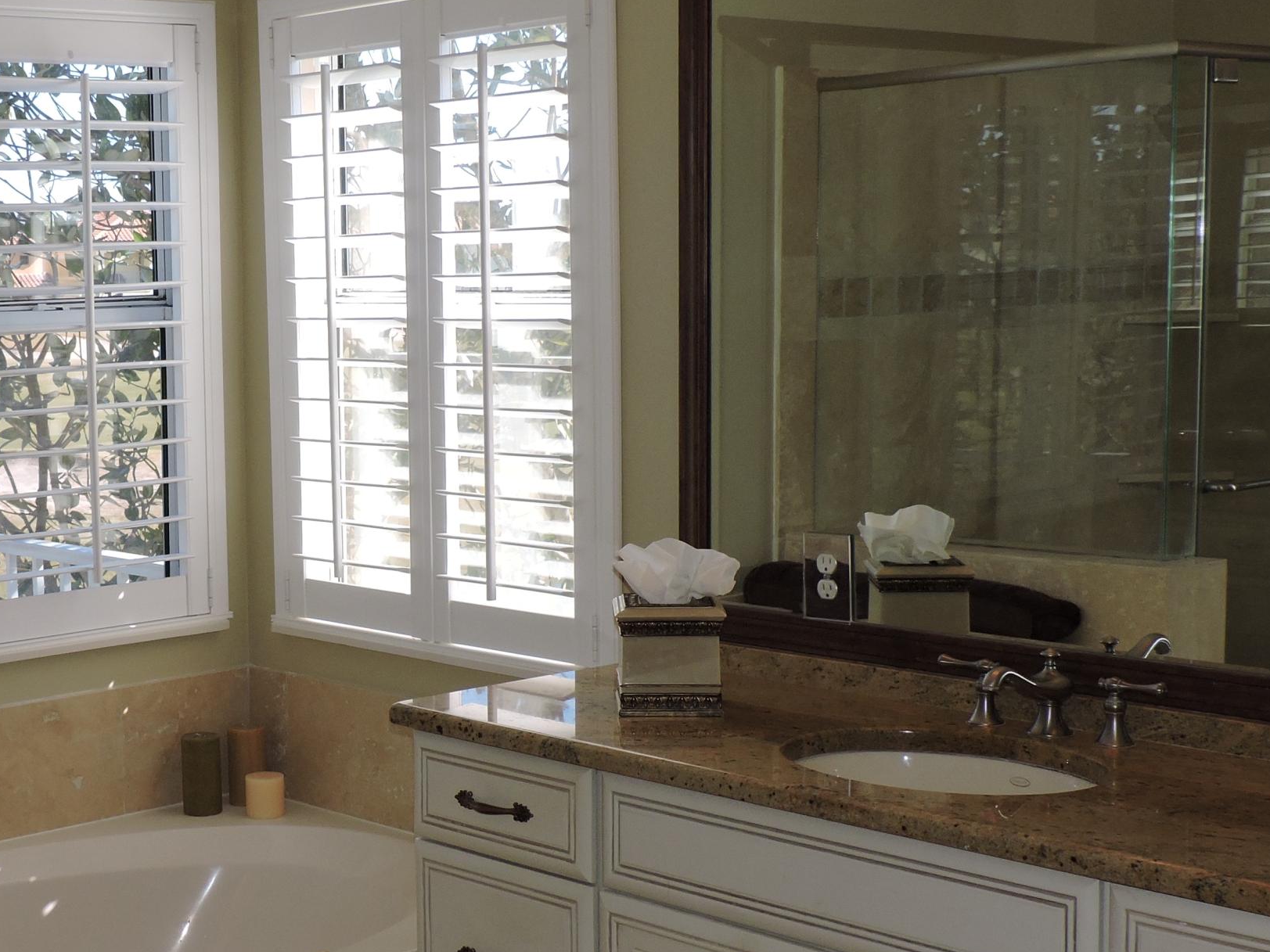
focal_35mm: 61
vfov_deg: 24.0
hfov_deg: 31.0
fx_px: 2238
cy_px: 500
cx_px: 289
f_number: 3.2
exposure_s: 1/250
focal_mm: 5.9
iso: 100
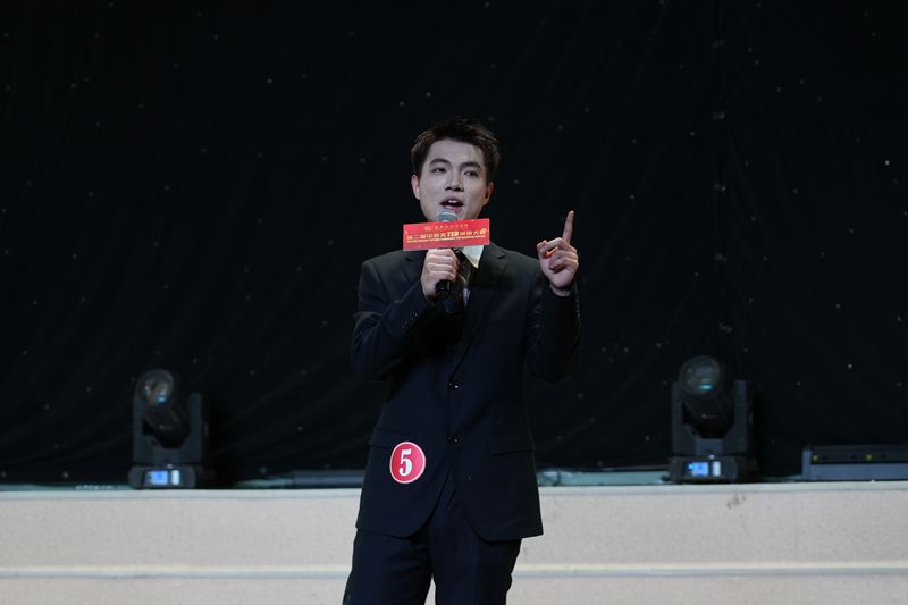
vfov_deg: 13.0
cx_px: 454
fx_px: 2648
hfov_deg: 19.5
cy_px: 302
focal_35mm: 105
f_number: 4
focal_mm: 105
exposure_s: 1/100
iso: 250
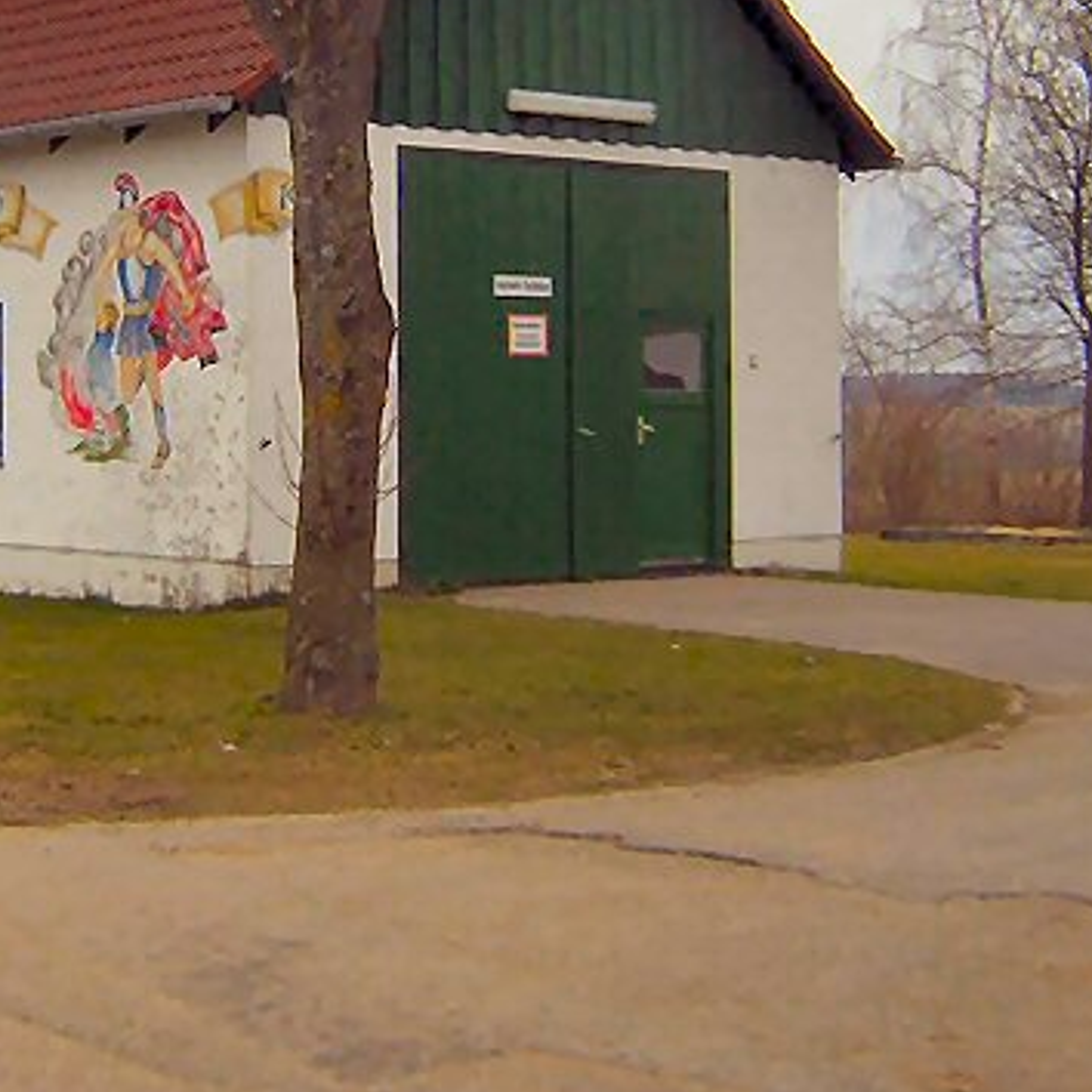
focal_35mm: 72
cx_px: 244
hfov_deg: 23.7
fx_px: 2570
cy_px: 197
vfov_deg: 23.6
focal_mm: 4.7
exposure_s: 1/428
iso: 100
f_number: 2.6
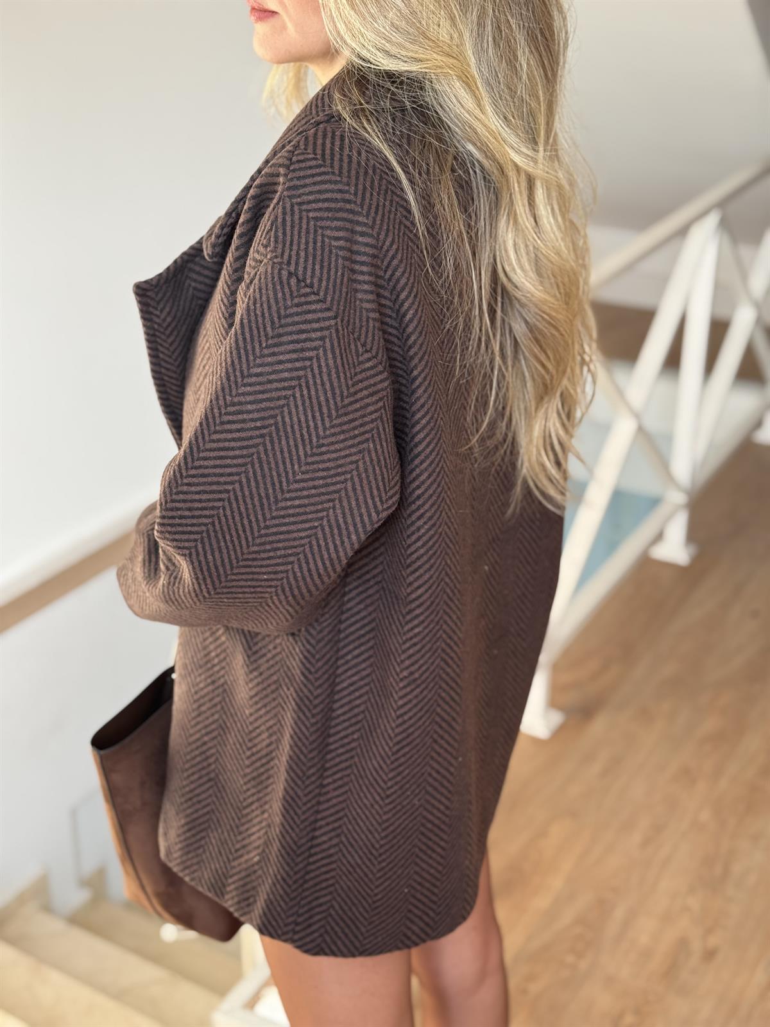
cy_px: 514
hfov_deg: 30.3
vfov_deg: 39.7
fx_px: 1424
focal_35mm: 48
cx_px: 385
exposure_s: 1/121
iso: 80
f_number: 1.78
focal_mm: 6.76
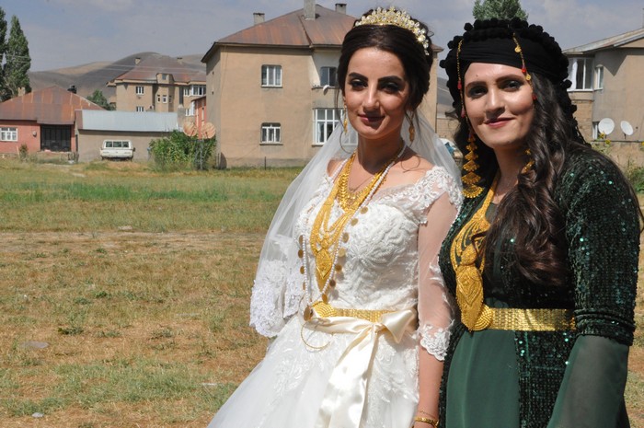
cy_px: 214
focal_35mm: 68
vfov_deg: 20.1
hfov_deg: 29.9
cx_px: 322
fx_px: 1206
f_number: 25
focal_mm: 45
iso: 1250
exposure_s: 1/640
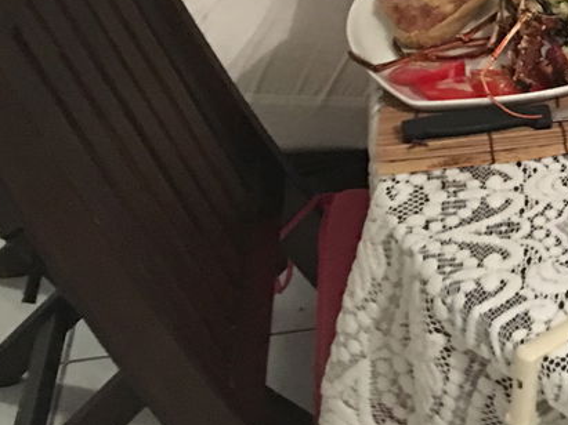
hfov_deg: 15.1
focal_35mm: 113
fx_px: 1854
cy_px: -164
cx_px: 1017
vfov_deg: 12.6
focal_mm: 4.15
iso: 100
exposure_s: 1/4
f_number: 2.2
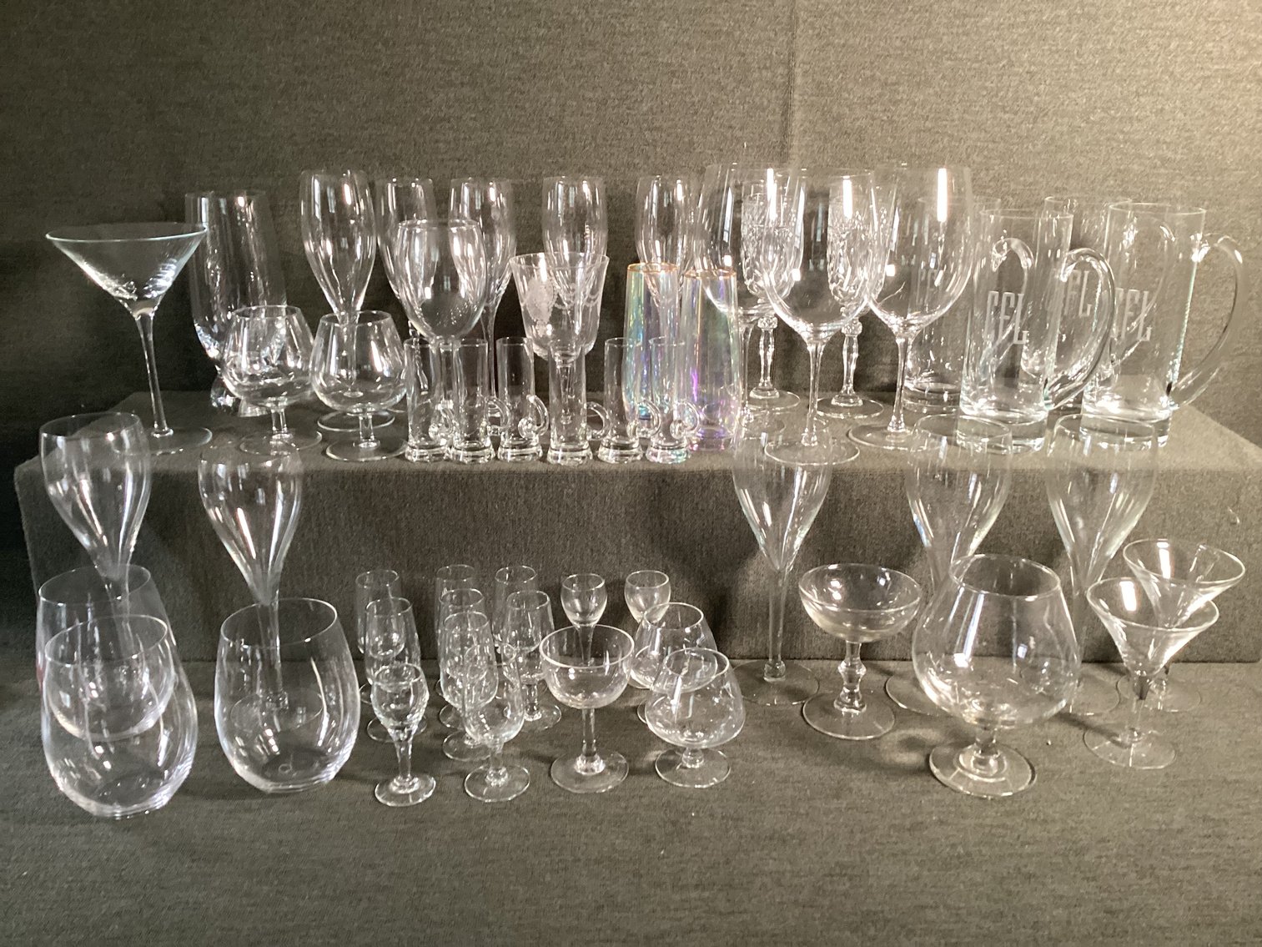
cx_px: 631
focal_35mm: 31
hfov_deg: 58.3
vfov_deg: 45.4
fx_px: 1130
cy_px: 474
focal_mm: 3.3
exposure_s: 1/50
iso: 250
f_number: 2.4
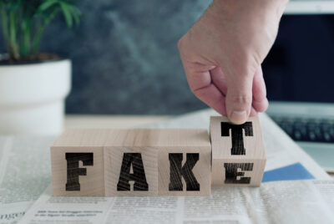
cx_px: 167
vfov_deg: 38.0
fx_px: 325
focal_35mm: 35
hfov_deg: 54.4
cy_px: 112
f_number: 2
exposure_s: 1/30
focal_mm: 35
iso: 160
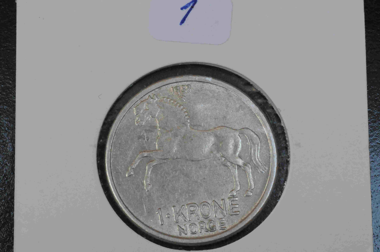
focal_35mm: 105
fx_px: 1107
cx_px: 190
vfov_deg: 13.0
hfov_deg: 19.5
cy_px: 126
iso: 3200
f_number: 22
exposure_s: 1/60
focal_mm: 70
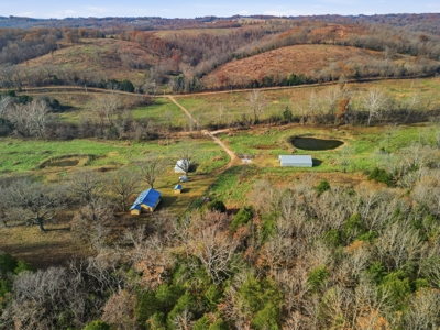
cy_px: 165
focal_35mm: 24
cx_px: 220
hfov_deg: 71.6
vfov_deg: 56.8
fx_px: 305
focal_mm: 6.7
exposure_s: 1/725
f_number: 1.7
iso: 120
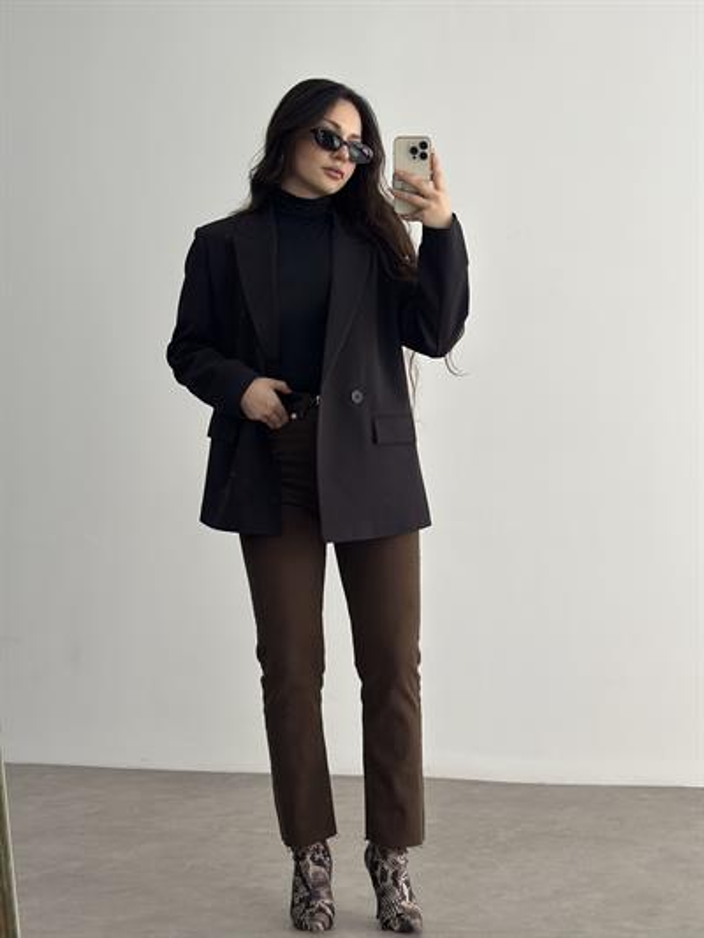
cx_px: 352
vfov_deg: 39.6
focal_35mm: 48
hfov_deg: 30.3
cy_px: 469
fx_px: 1301
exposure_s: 1/274
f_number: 1.78
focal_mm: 6.86
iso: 80
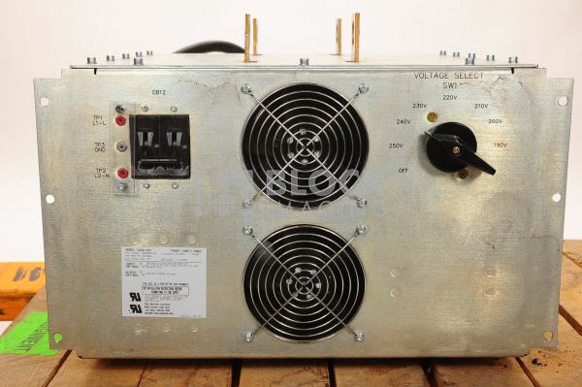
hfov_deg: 39.6
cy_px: 194
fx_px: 808
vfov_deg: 26.9
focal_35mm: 50
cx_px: 291
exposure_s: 1/160
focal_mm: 50
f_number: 13
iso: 320
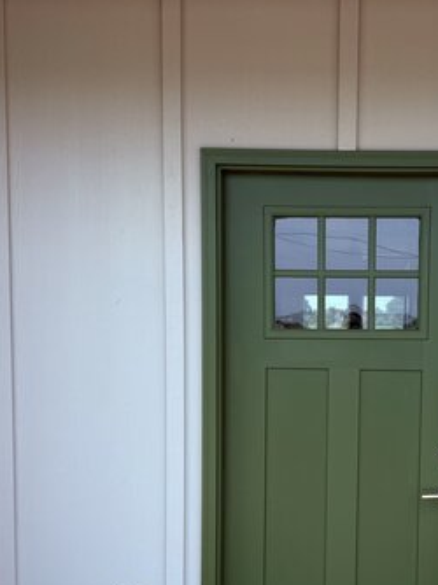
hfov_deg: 30.7
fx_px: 777
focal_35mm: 46
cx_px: 349
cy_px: 399
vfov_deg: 40.6
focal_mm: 6.76
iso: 80
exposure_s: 1/2000
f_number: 1.78
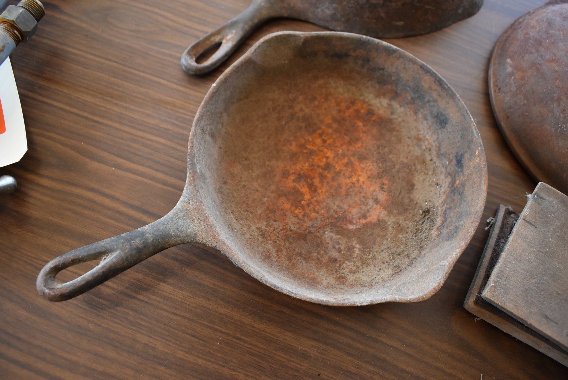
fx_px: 426
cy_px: 190
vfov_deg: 48.0
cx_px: 284
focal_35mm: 27
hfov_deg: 67.3
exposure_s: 1/160
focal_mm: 18
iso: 800
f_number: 4.5
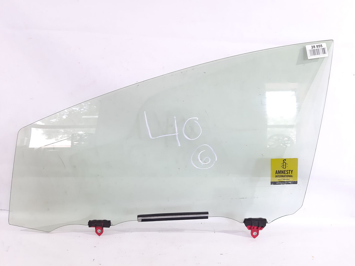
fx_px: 277
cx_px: 178
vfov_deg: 51.3
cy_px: 133
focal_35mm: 27
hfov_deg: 65.3
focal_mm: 3.93
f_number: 1.7
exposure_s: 1/50
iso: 160
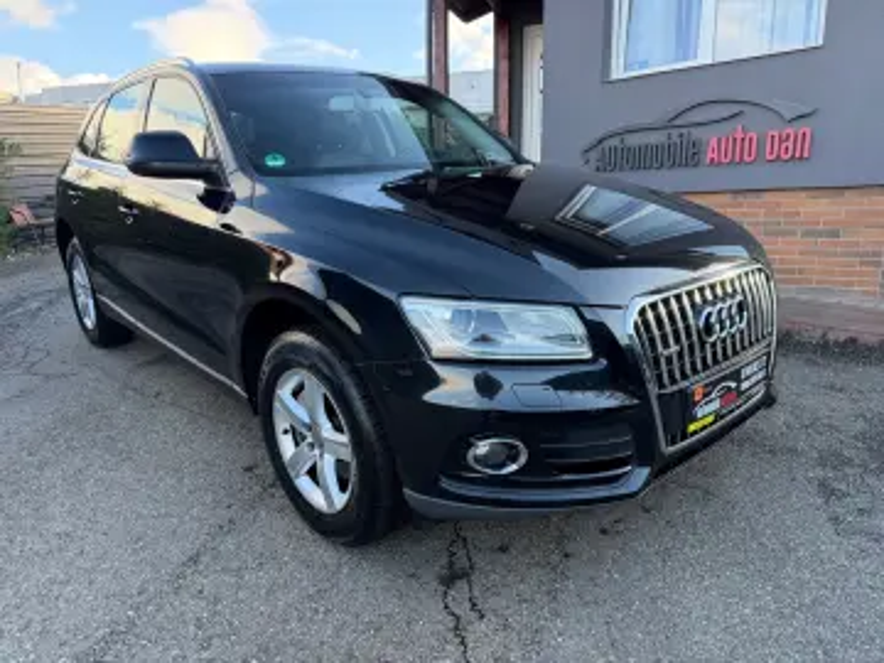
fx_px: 613
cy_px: 332
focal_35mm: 24
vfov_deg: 56.8
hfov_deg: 71.6
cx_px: 442
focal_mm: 6.76
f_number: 1.78
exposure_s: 1/243
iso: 80
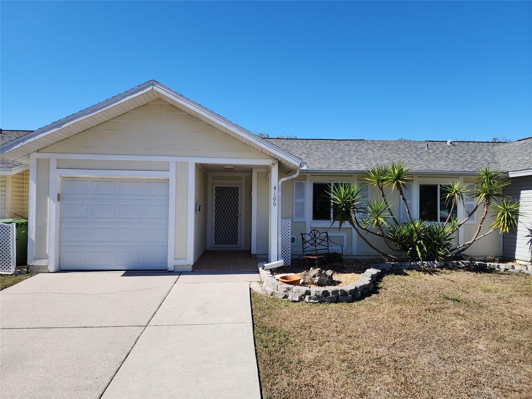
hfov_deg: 73.9
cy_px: 200
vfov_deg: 58.9
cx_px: 266
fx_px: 353
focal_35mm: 23
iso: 12
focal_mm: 6.4
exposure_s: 1/1117
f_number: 1.8
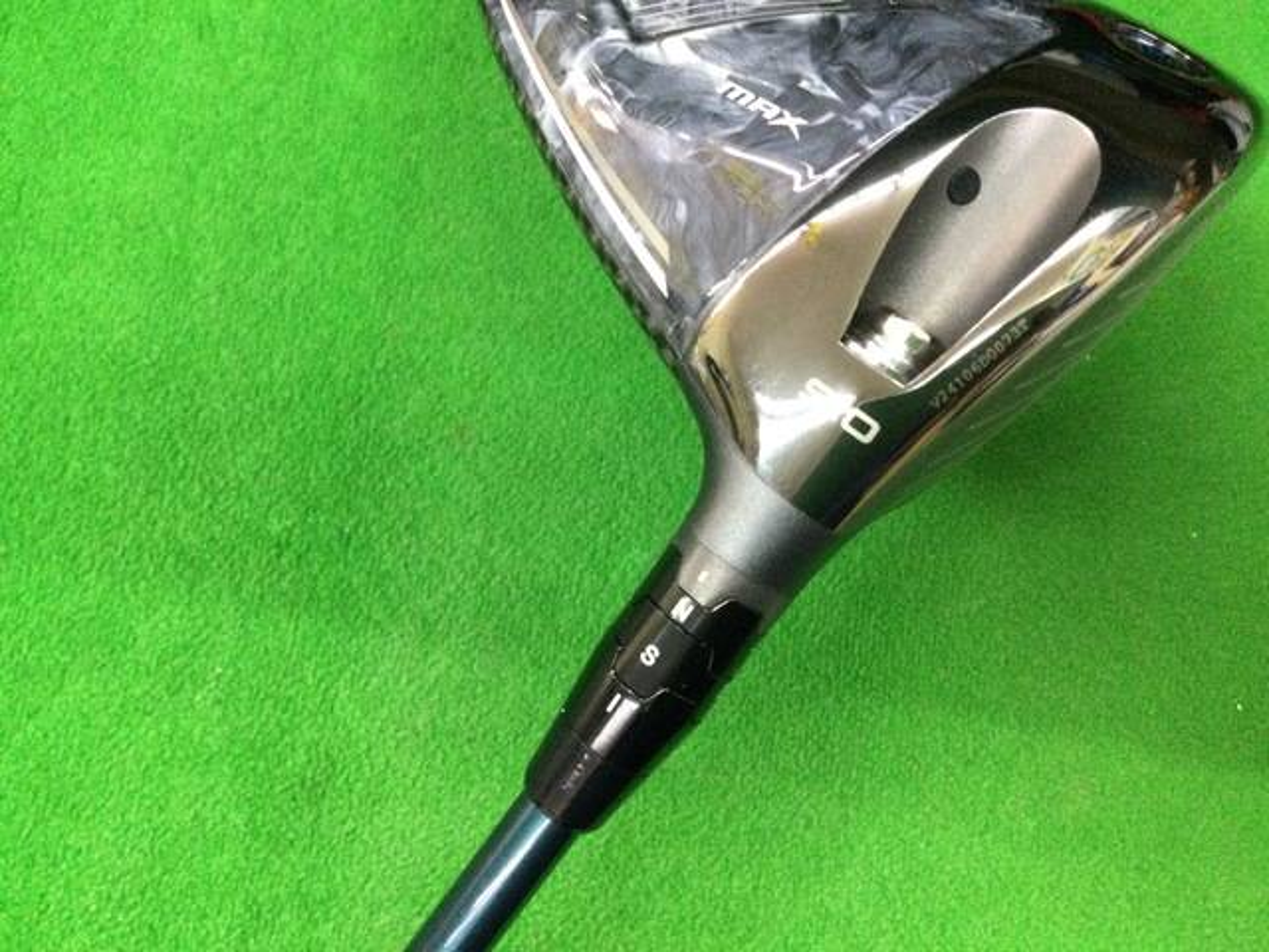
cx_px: 634
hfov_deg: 58.4
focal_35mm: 31
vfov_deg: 45.4
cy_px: 476
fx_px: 1136
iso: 200
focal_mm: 3.3
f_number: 2.4
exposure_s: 1/30
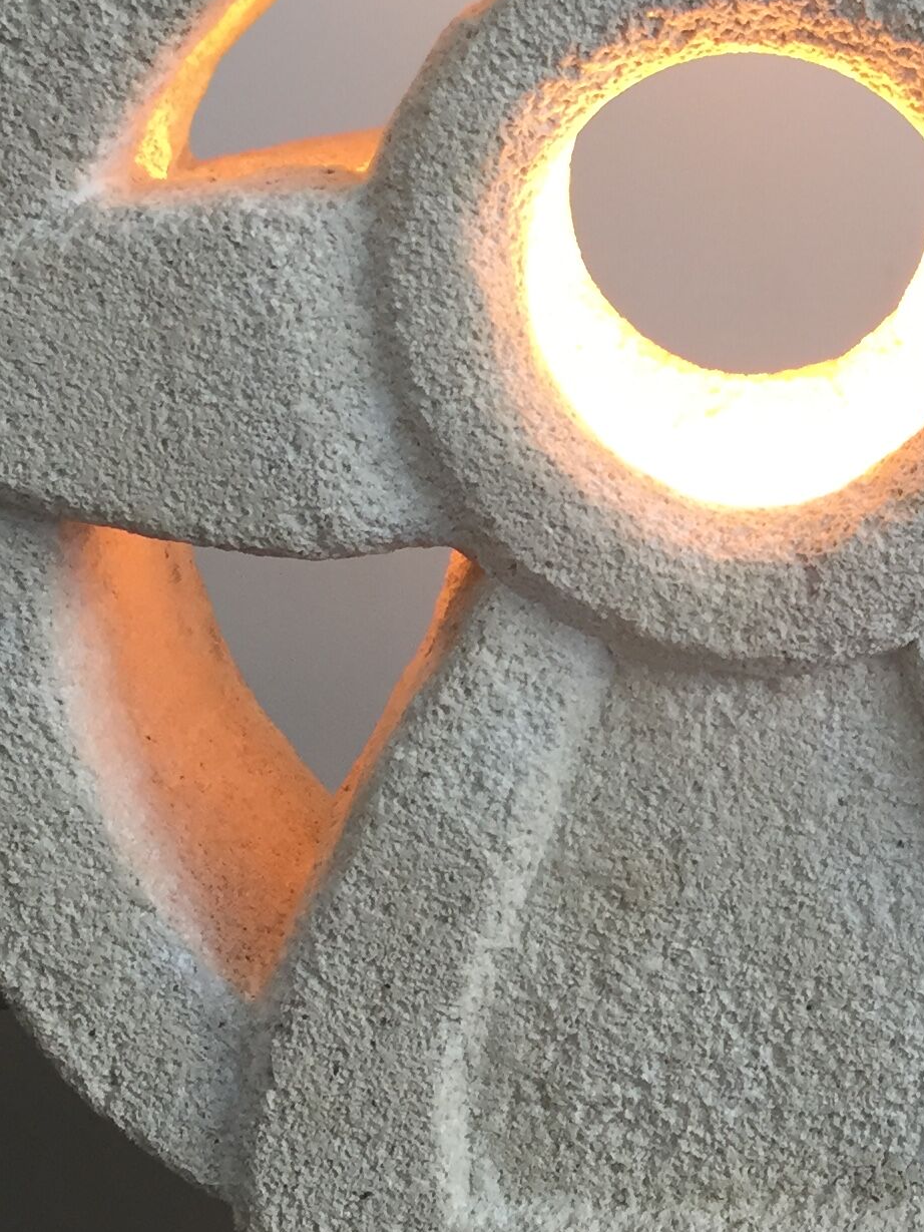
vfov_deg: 25.3
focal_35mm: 77
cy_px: 553
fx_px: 2740
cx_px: 745
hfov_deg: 18.9
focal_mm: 4.15
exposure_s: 1/33
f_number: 2.2
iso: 40
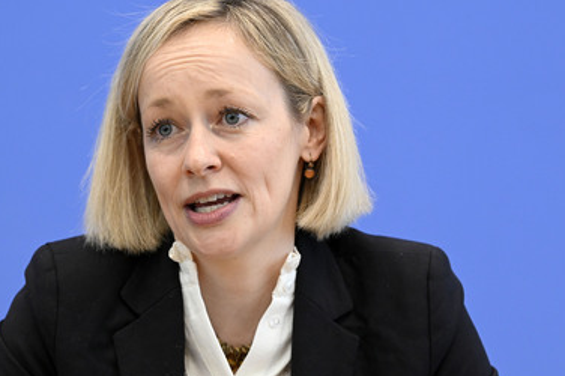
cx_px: 237
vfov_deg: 7.6
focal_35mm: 180
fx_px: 2822
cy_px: 176
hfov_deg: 11.4
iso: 4000
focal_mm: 150
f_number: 6.3
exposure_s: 1/400
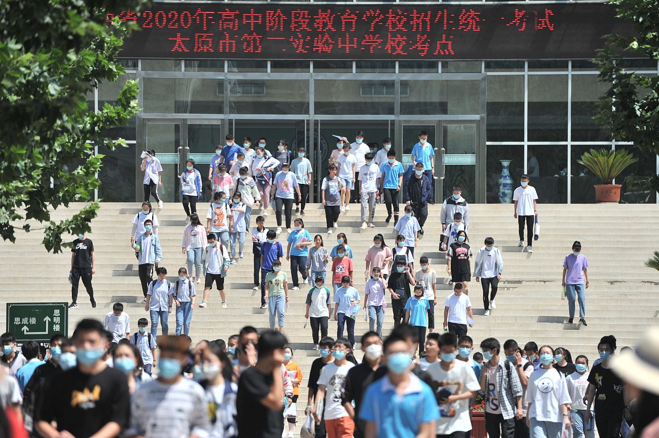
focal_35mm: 200
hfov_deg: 10.3
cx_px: 330
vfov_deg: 6.9
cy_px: 219
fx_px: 3658
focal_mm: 200
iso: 320
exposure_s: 1/4000
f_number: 3.2
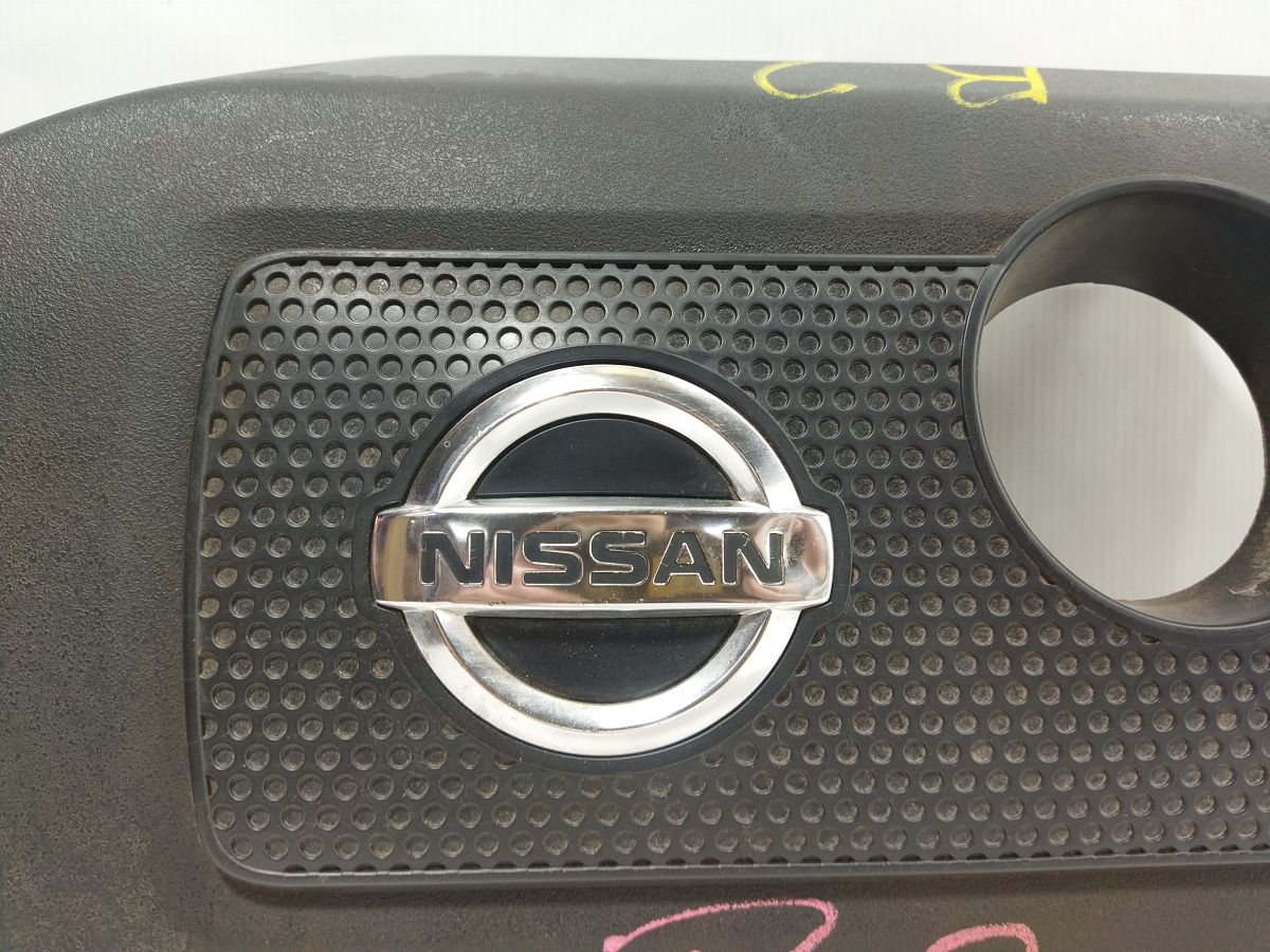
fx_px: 991
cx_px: 635
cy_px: 476
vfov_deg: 51.4
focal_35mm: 27
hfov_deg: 65.3
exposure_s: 1/50
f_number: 1.79
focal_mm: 4.71
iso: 109
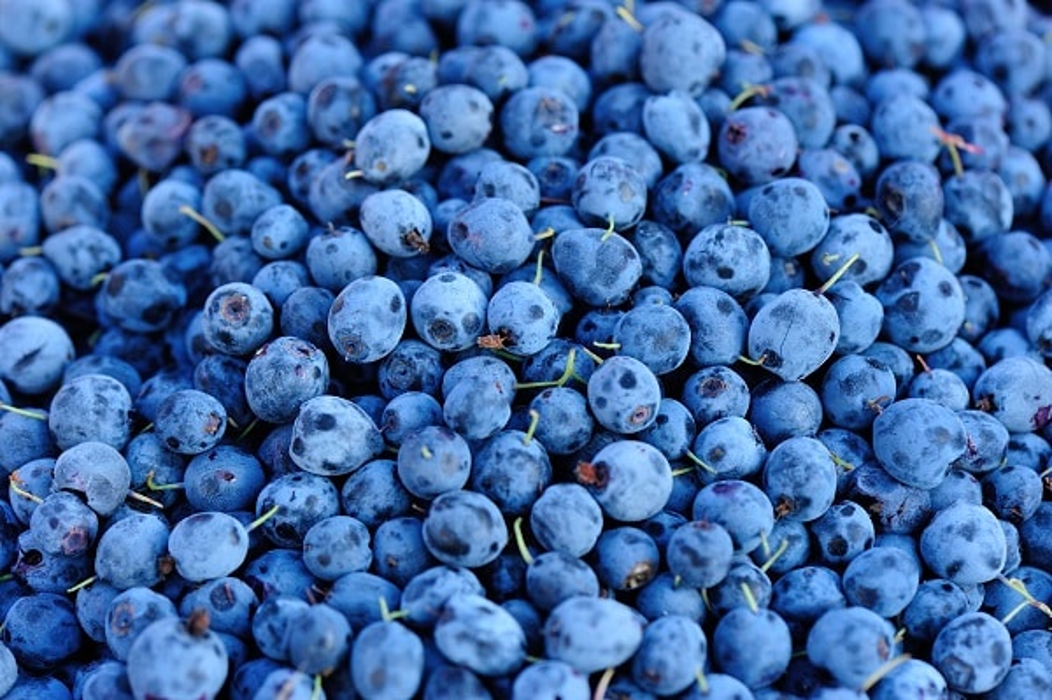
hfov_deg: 19.5
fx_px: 3066
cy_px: 350
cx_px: 526
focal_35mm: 105
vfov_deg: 13.0
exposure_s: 1/125
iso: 320
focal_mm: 105
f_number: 5.6
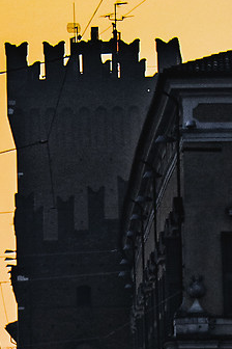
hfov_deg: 3.4
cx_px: -75
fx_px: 3934
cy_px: 297
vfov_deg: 5.1
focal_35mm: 407
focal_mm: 38
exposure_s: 1/500
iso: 100
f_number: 6.3
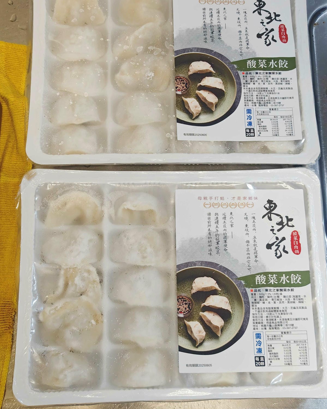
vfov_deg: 38.8
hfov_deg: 31.4
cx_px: 164
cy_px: 197
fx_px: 581
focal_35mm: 48
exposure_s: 1/120
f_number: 2
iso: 464
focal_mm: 8.72
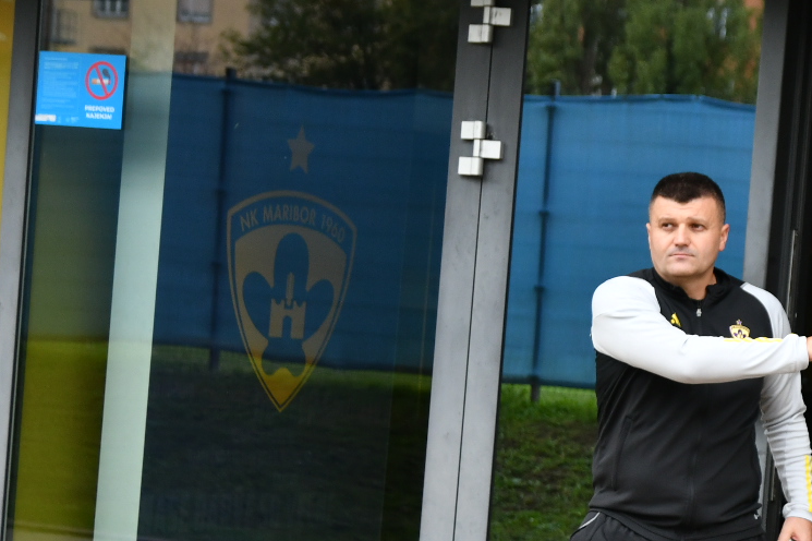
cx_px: 822
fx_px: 2796
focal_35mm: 124
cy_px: 449
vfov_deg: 11.0
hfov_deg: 16.2
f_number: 2.8
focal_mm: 38
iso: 500
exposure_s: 1/500
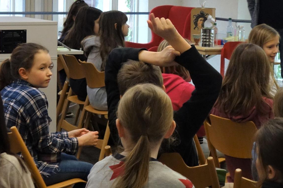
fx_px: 715
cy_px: 86
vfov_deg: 15.0
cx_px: 246
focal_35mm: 91
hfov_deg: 21.9
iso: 800
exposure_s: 1/80
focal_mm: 14.93
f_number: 4
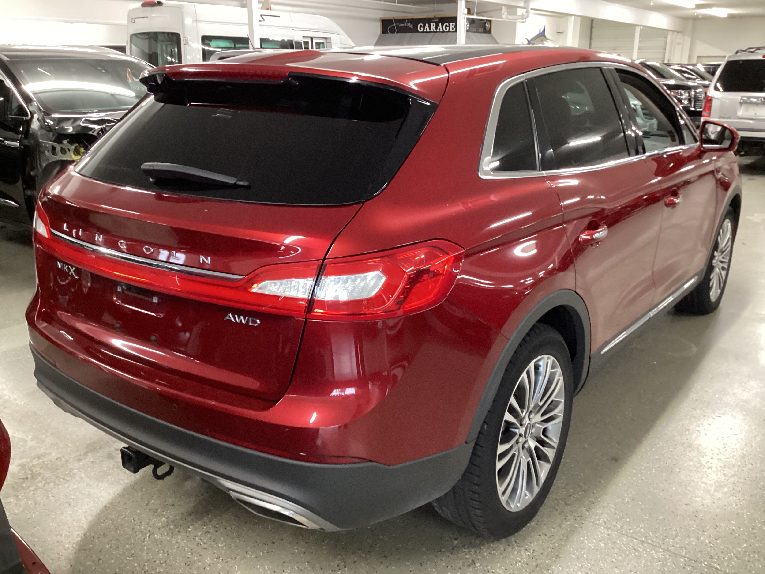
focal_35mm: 31
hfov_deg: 58.4
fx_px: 685
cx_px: 382
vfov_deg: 45.4
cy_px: 287
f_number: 2.4
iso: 400
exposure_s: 1/30
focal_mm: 3.3
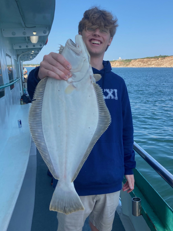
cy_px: 106
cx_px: 102
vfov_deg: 52.6
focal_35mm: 35
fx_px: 233
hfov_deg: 40.5
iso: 20
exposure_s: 1/1033
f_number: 1.8
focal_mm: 3.99
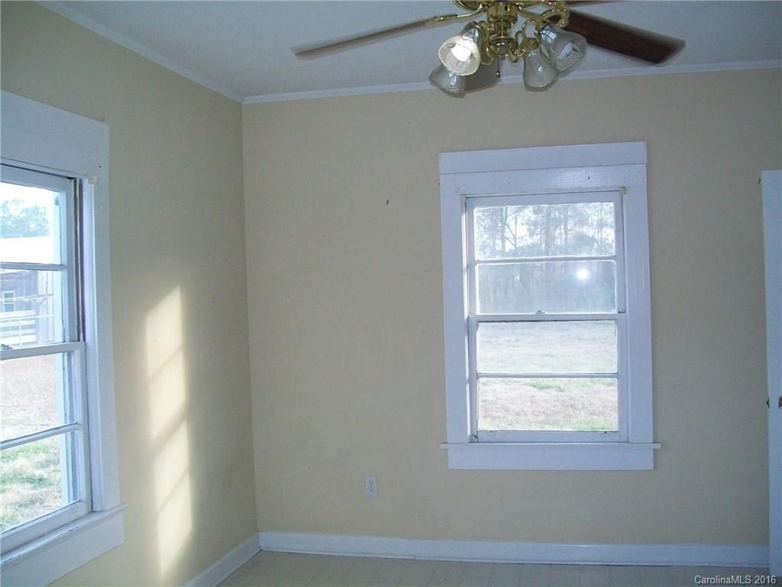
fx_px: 813
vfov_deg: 39.7
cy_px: 294
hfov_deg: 51.4
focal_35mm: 36
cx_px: 391
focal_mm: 6
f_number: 2.7
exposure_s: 1/80
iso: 160
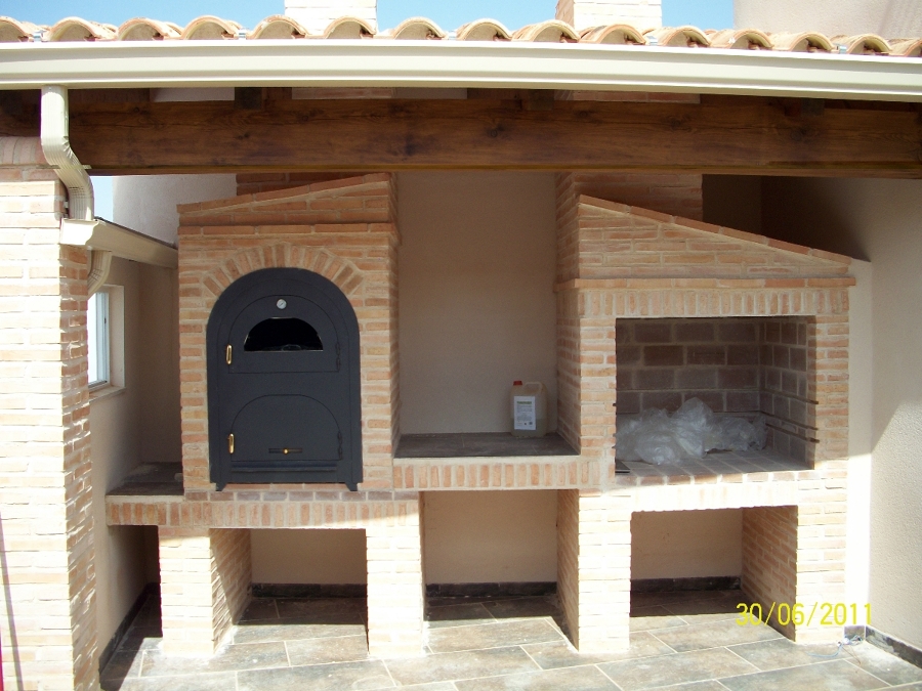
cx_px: 461
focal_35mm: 35
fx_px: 932
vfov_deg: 40.7
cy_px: 346
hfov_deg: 52.6
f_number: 3.1
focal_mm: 6.3
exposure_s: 1/640
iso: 80
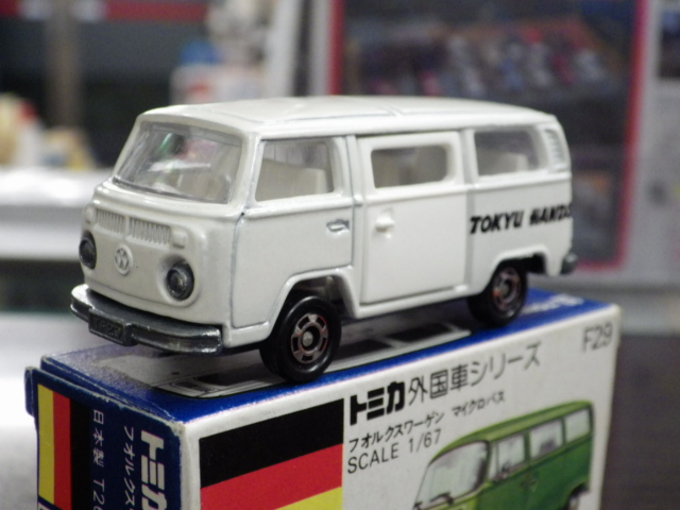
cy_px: 255
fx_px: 1159
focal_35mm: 59
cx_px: 340
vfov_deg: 24.8
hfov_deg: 32.7
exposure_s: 1/40
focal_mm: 10.7
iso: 800
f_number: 4
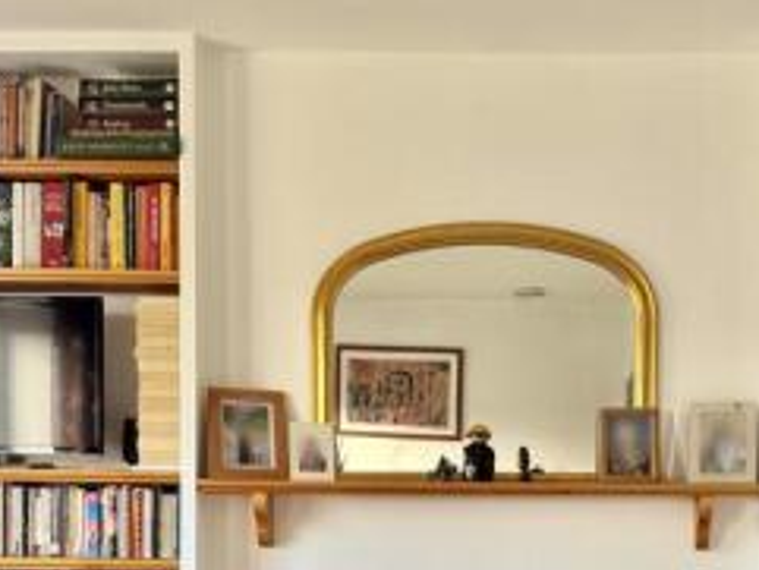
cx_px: 480
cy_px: 556
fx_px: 1272
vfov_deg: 24.2
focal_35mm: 58
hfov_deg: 33.0
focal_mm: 6.76
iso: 200
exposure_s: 1/85
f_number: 1.78
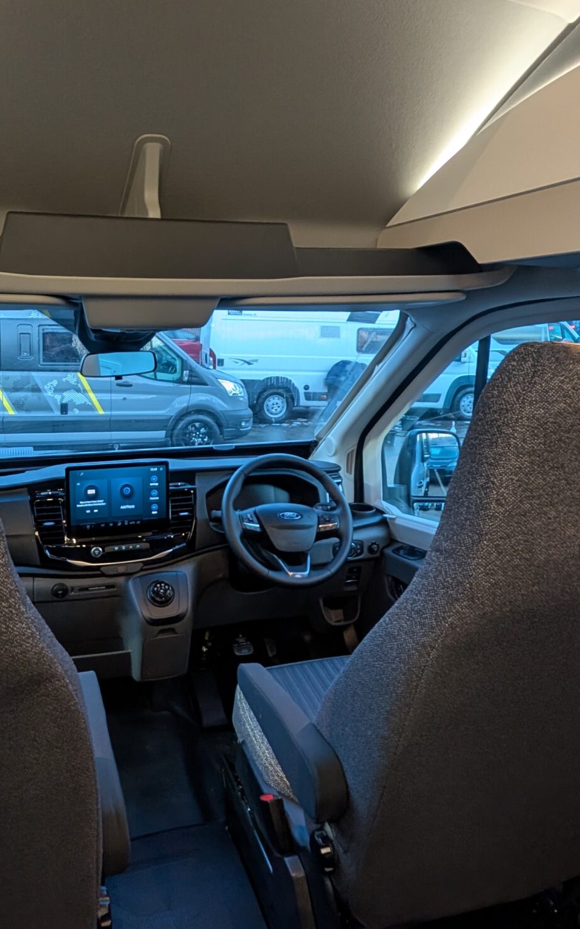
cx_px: 192
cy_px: 401
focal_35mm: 22
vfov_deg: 79.2
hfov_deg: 53.9
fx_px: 557
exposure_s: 1/38.7
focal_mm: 2.02
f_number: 1.7
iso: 119
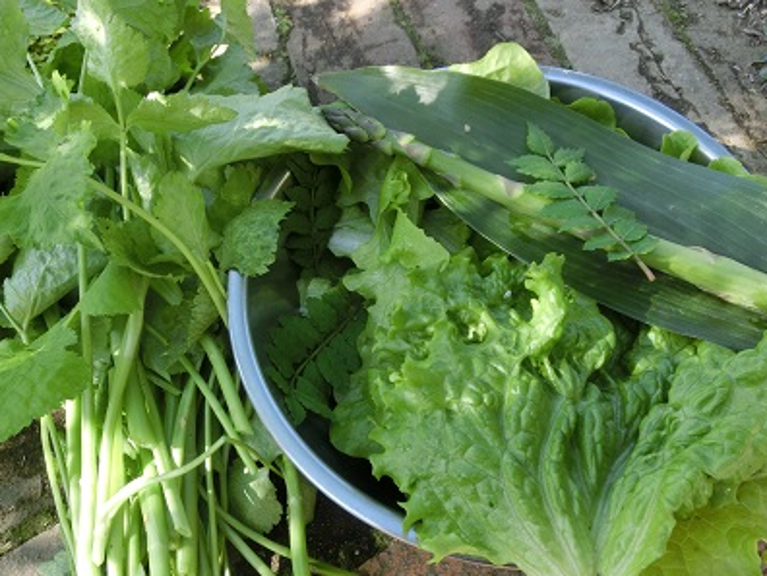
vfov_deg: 46.6
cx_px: 363
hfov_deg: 59.9
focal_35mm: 30
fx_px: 665
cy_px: 334
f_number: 3.3
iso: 80
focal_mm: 4.4
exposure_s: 1/125
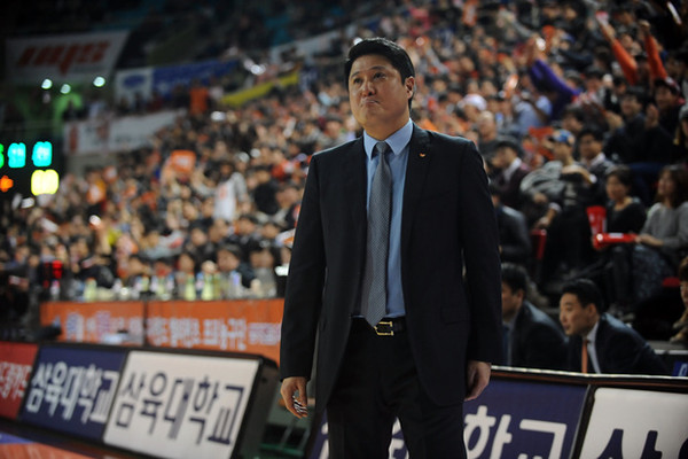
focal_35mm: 140
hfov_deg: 14.7
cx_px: 344
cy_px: 230
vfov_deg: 9.8
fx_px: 2675
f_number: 2.8
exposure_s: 1/500
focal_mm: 140
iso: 2000
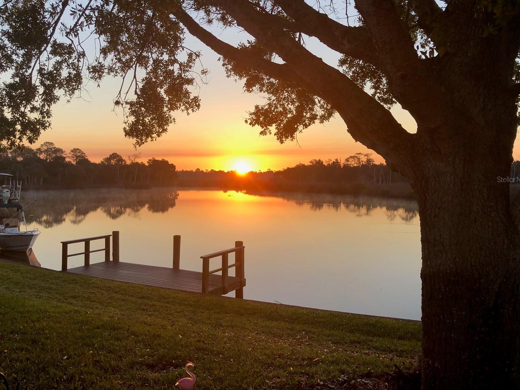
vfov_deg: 45.4
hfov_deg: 58.3
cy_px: 179
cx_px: 243
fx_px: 466
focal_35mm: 31
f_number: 1.8
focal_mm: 4
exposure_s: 1/393
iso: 20
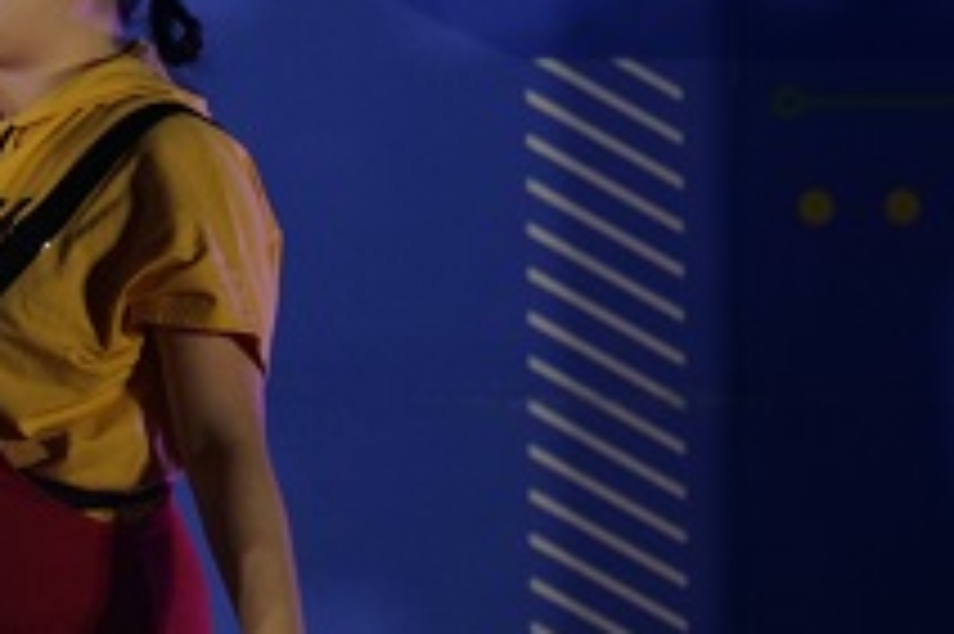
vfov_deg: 1.6
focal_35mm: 839
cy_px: 205
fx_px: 22216
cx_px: -742
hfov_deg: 2.5
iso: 2000
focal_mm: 222
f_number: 5.6
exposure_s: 1/250
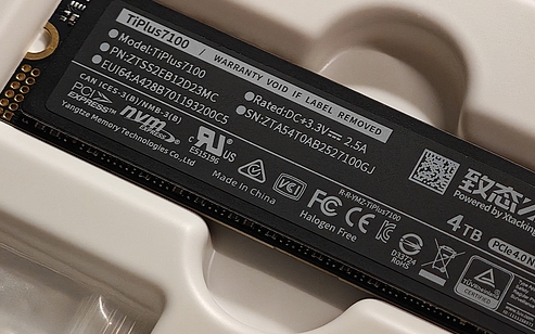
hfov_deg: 12.7
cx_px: 349
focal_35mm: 165
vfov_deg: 7.9
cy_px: 268
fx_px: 2406
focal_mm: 12.28
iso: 640
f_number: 1.8
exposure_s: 1/100
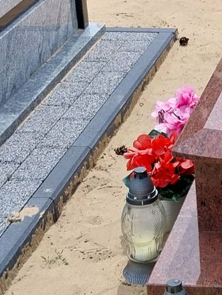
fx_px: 1025
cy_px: 57
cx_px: 330
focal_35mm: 120
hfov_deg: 11.8
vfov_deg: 16.3
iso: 25
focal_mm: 4
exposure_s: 1/938
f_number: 1.8
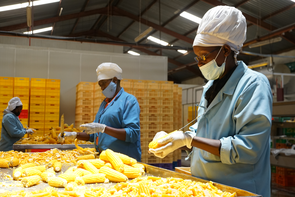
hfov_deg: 42.7
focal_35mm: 46
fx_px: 377
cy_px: 98
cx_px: 148
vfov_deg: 29.3
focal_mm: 31
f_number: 5
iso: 1000
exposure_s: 1/200
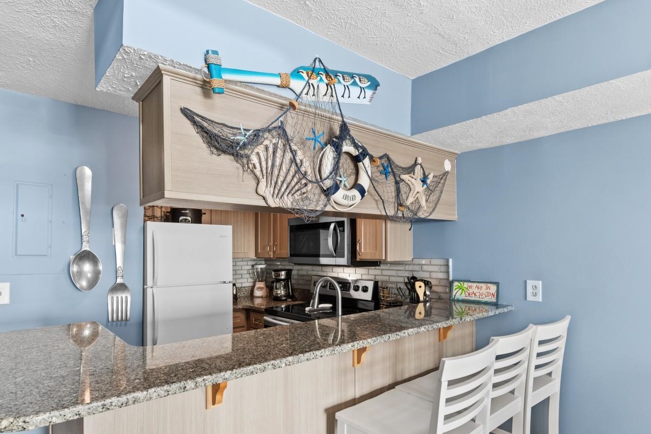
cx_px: 299
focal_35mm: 20
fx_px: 362
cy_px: 250
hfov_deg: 83.8
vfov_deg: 61.6
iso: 100
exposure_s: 1/5
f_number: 4.8
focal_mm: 11
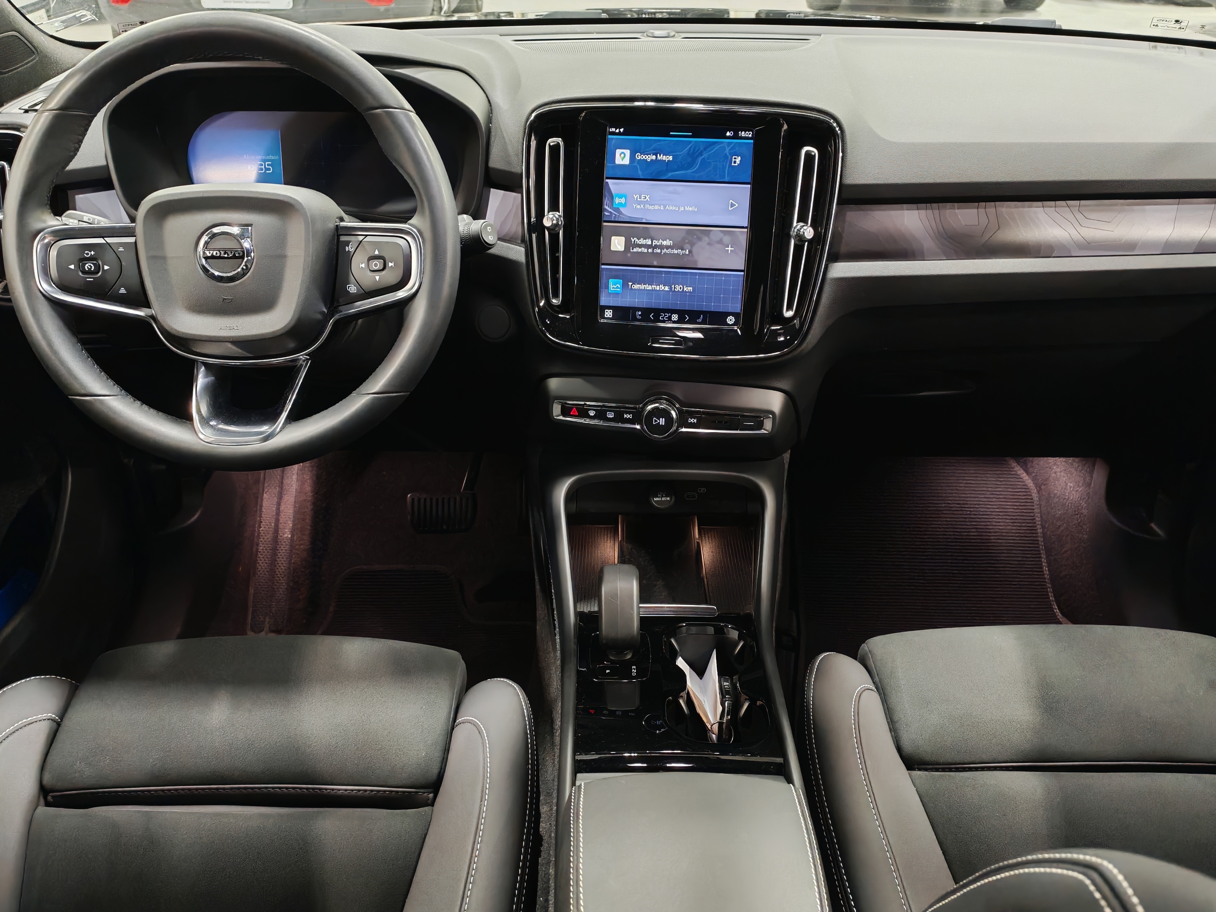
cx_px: 608
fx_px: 1124
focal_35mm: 32
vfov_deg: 44.2
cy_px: 456
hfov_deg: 56.8
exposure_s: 1/50
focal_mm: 6.12
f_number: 1.9
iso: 2456
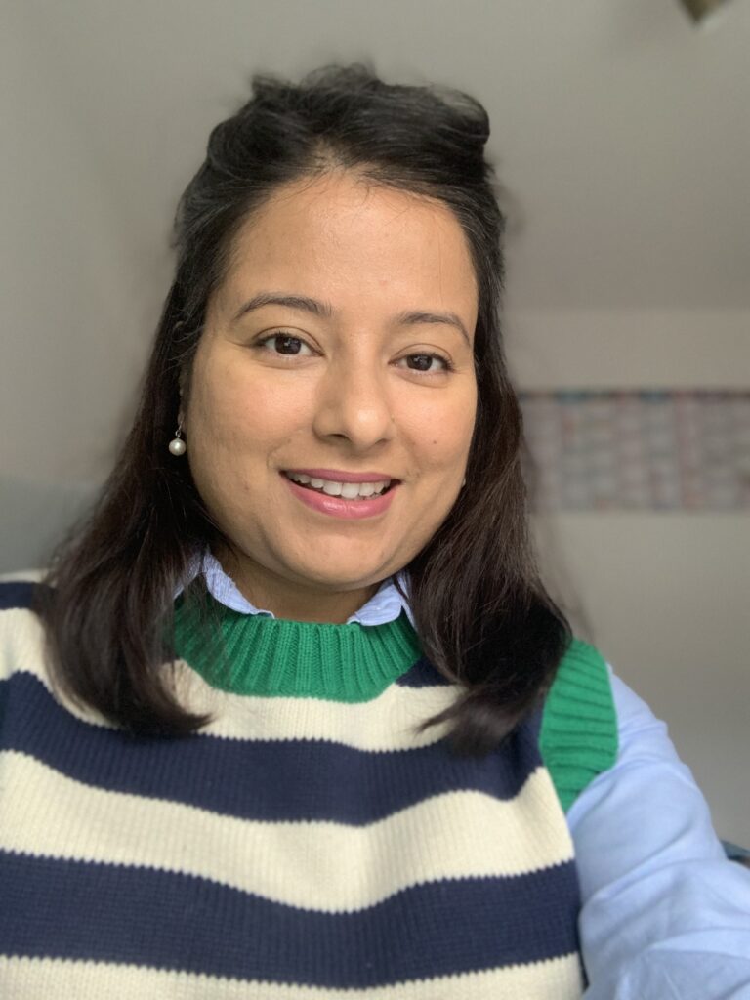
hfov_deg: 44.2
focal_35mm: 32
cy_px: 500
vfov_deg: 56.8
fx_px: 924
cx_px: 375
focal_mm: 2.87
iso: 320
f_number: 2.2
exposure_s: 1/48
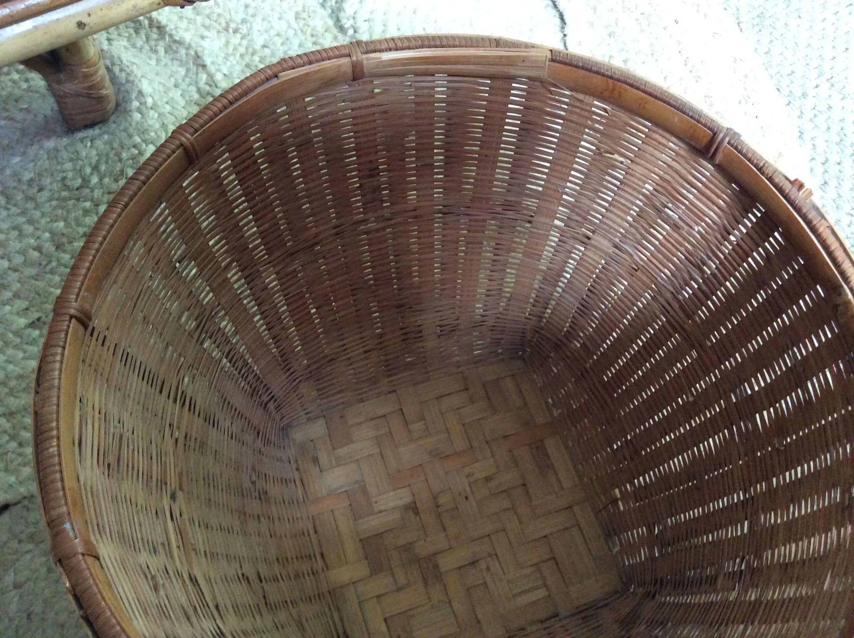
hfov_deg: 56.9
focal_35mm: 32
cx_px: 427
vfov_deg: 44.1
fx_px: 788
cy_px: 319
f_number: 2.4
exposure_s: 1/25
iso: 320
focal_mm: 3.3
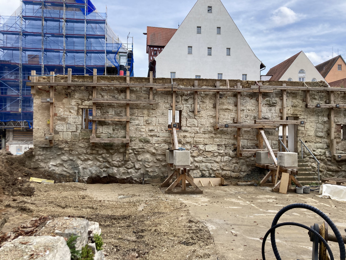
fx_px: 280
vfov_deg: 49.7
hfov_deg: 63.4
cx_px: 173
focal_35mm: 28
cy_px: 130
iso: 20
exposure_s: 1/979
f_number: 1.8
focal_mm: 4
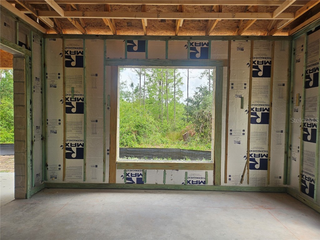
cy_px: 120
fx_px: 222
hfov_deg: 71.6
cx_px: 160
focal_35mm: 24
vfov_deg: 56.8
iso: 50
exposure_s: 1/441
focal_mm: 5
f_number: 1.8
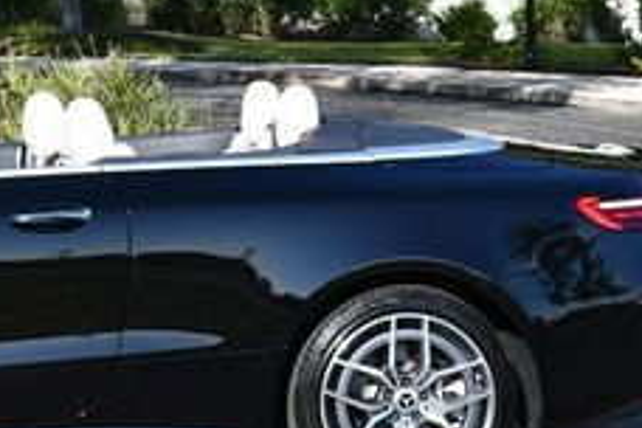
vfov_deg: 8.4
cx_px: -76
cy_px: 51
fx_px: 2907
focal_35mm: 163
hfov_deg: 12.4
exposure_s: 1/250
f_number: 8
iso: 140
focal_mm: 29
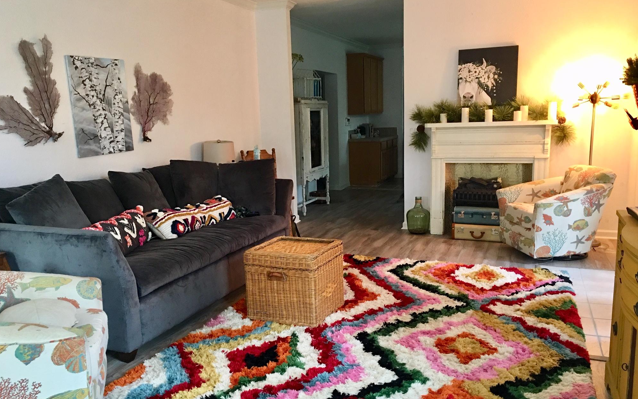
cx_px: 318
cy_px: 212
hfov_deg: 61.2
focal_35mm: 31
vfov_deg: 40.6
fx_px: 539
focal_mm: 4.15
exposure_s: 1/15
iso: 80
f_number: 2.2
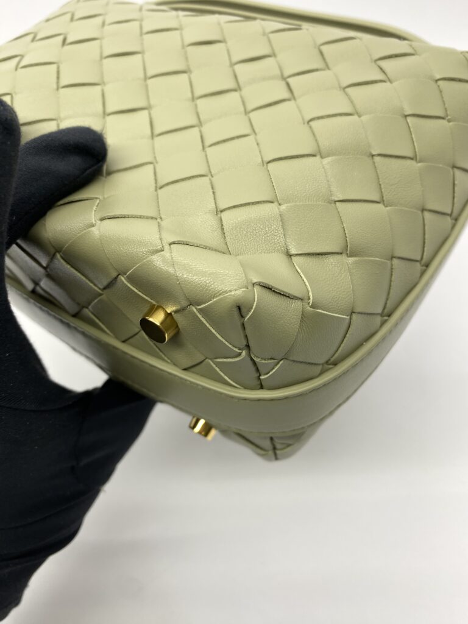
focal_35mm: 25
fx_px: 451
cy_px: 312
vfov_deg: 69.4
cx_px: 234
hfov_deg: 54.9
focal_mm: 4.25
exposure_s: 1/100
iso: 32
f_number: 1.8
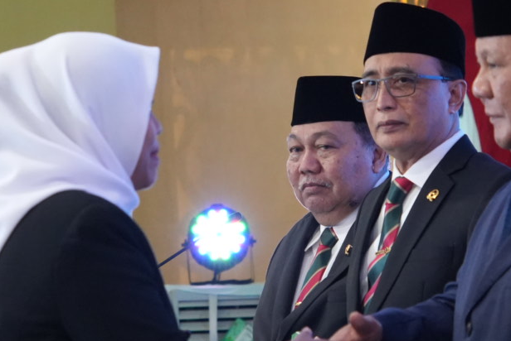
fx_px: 3836
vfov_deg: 5.1
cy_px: 208
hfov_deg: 7.6
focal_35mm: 270
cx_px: 270
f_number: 6.3
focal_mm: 103
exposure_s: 1/100
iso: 5000
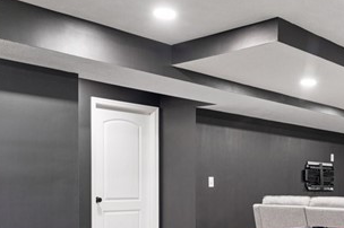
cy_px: 194
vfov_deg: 26.3
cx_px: 282
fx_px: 477
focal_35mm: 50
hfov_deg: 38.0
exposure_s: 1/4
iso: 200
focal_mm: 14
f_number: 5.6
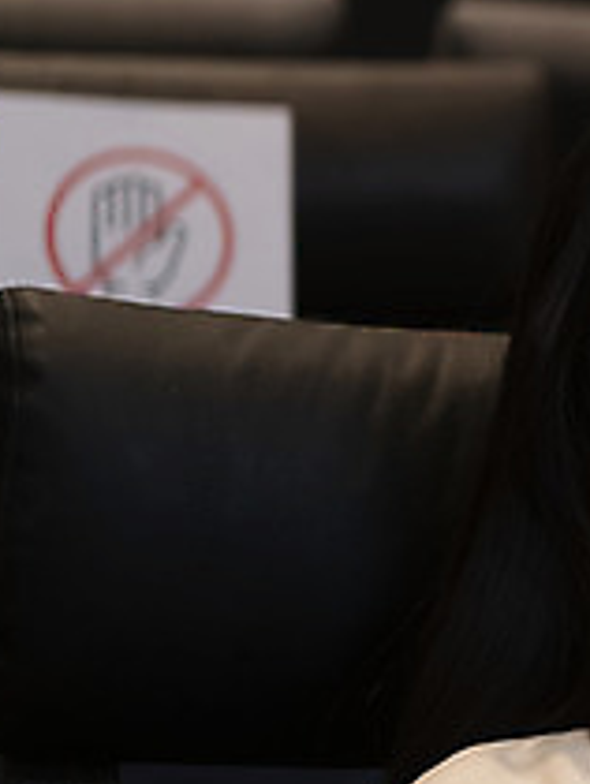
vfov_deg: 12.4
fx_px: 3606
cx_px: 1064
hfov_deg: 9.0
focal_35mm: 159
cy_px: 362
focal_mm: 58
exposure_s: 1/100
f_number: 2.8
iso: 1250
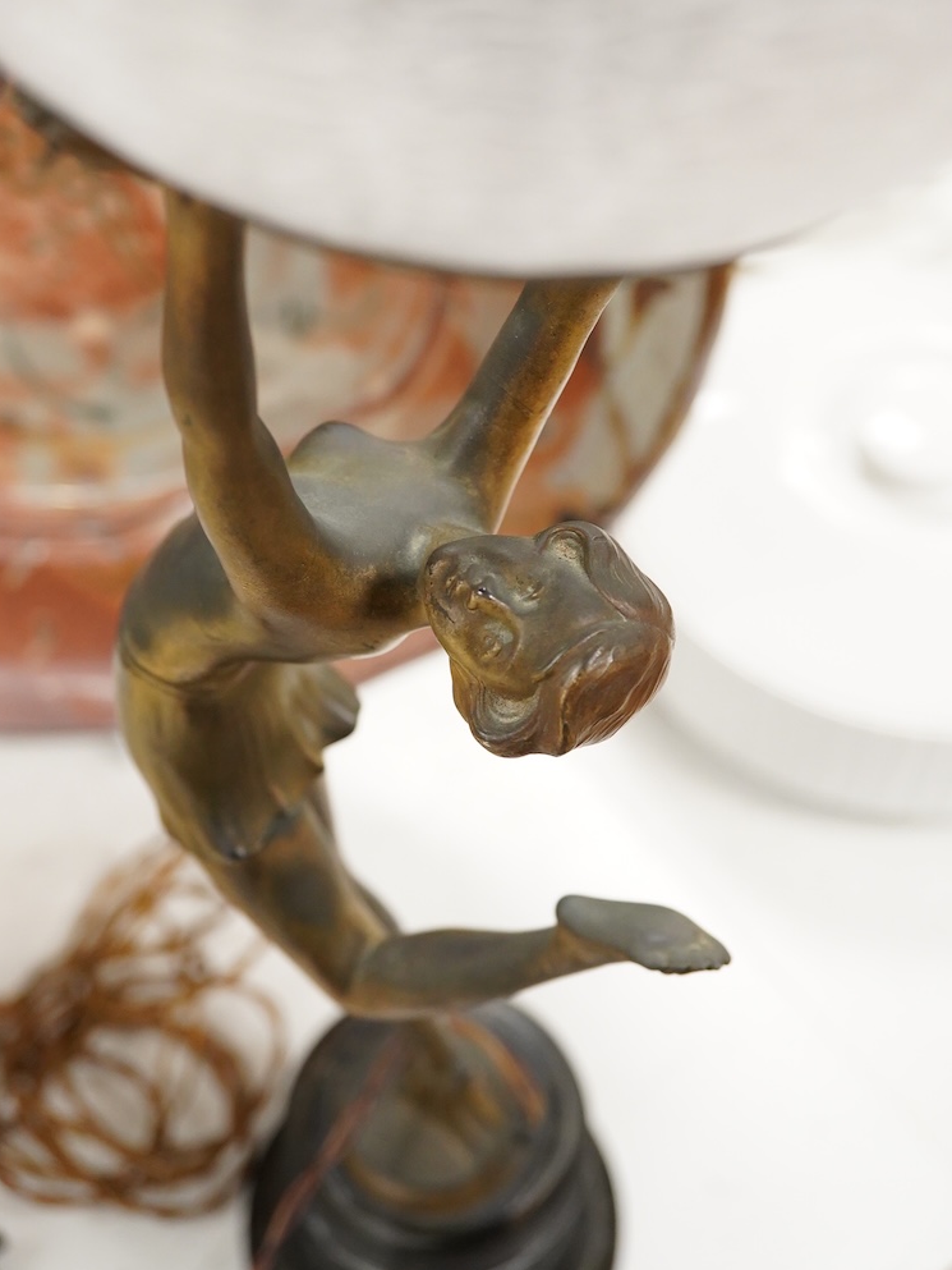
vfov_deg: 38.9
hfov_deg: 29.7
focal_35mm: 49
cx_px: 475
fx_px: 1796
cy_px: 592
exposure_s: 1/160
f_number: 4.5
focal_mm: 30
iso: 2500
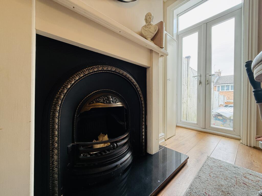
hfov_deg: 102.1
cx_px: 131
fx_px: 106
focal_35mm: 14
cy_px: 98
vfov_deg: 85.7
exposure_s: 1/100
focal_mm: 2.22
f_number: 2.2
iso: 200
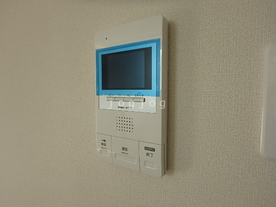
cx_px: 138
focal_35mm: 21
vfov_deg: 63.4
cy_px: 104
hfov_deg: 79.0
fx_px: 167
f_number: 3.5
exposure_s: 1/125
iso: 125
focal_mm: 3.7
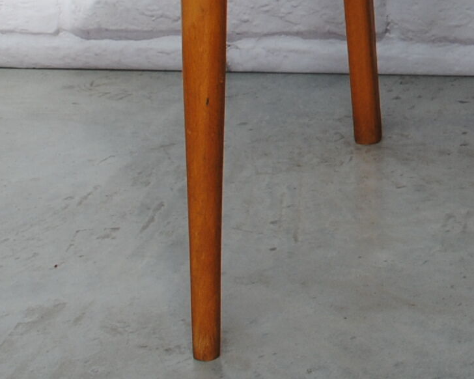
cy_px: -219
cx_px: 818
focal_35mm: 150
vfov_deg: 9.9
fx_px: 2104
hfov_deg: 12.0
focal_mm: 20
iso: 100
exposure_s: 1/200
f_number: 7.1
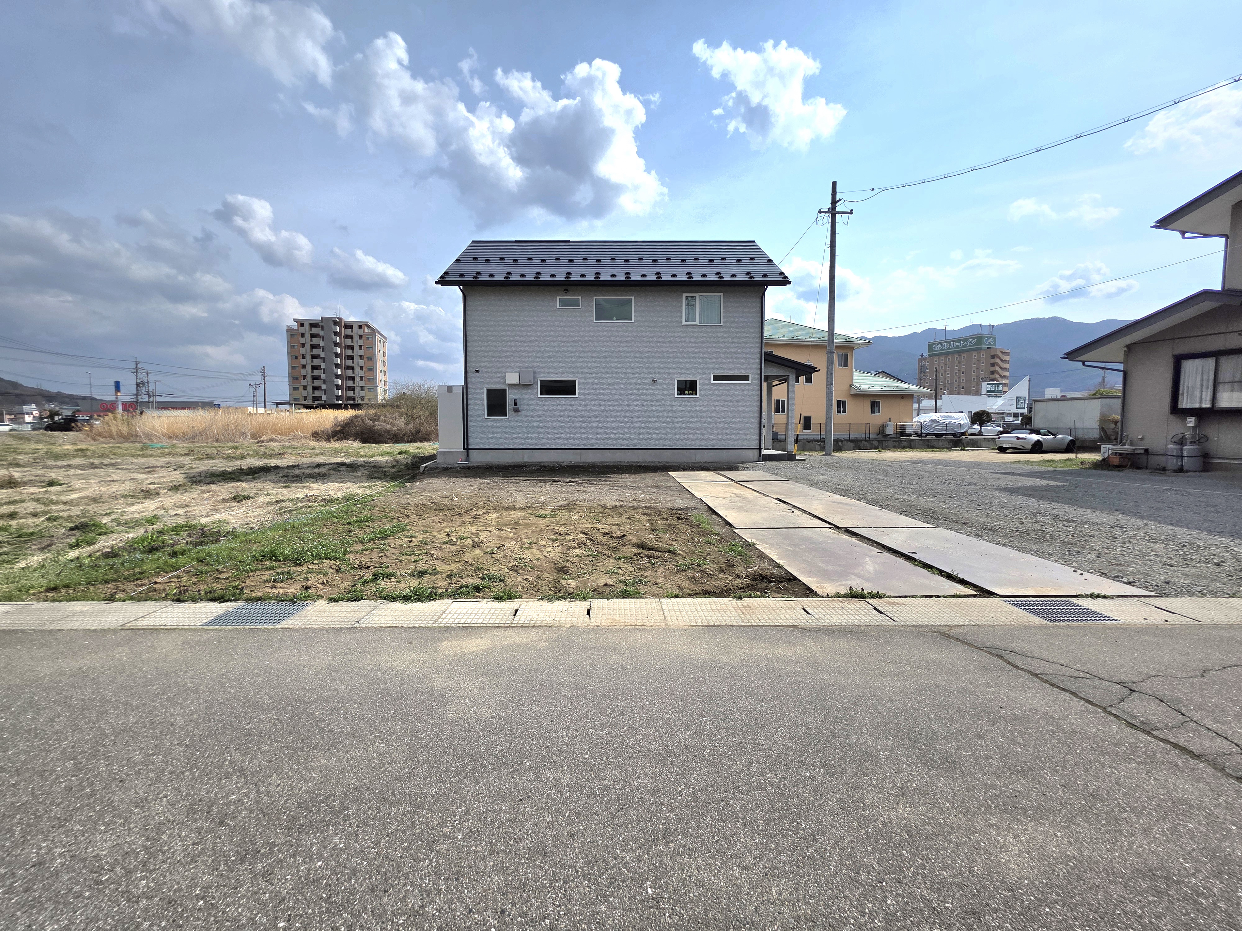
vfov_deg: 89.9
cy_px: 466
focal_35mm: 13
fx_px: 466
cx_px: 621
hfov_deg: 106.2
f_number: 1.9
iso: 40
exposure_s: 1/5000
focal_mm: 2.2
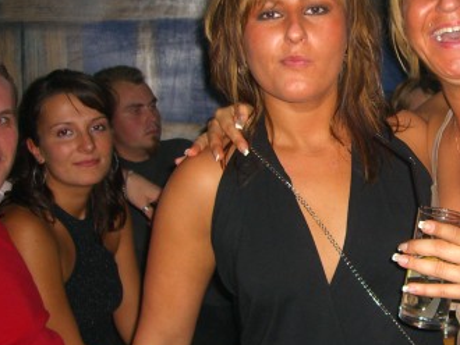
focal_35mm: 69
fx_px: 918
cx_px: 390
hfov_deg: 27.4
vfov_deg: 21.3
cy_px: 163
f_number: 2.8
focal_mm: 7.9
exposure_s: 1/60
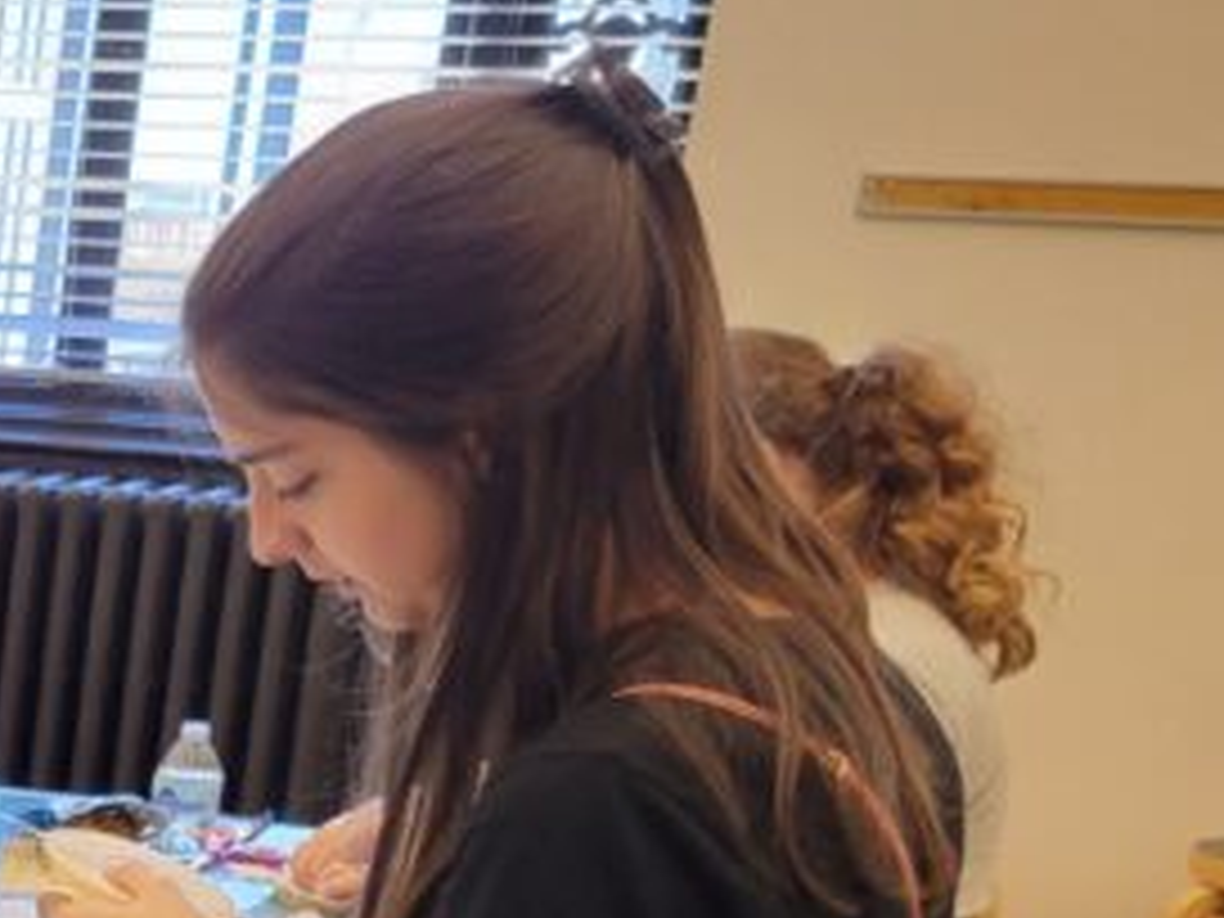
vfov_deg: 16.6
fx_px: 3041
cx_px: -747
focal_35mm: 86
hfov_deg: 19.1
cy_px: 1051
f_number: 1.8
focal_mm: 5.4
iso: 160
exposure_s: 1/120
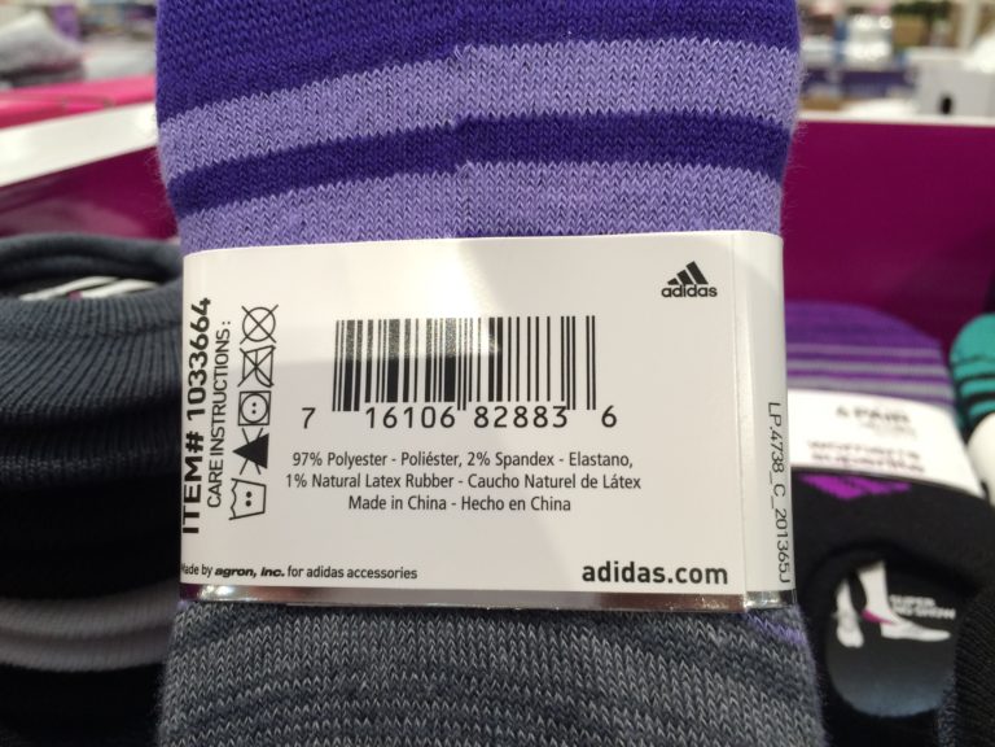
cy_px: 374
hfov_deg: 61.7
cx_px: 498
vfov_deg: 48.2
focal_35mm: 29
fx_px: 834
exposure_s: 1/30
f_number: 2.2
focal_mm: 4.15
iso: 64
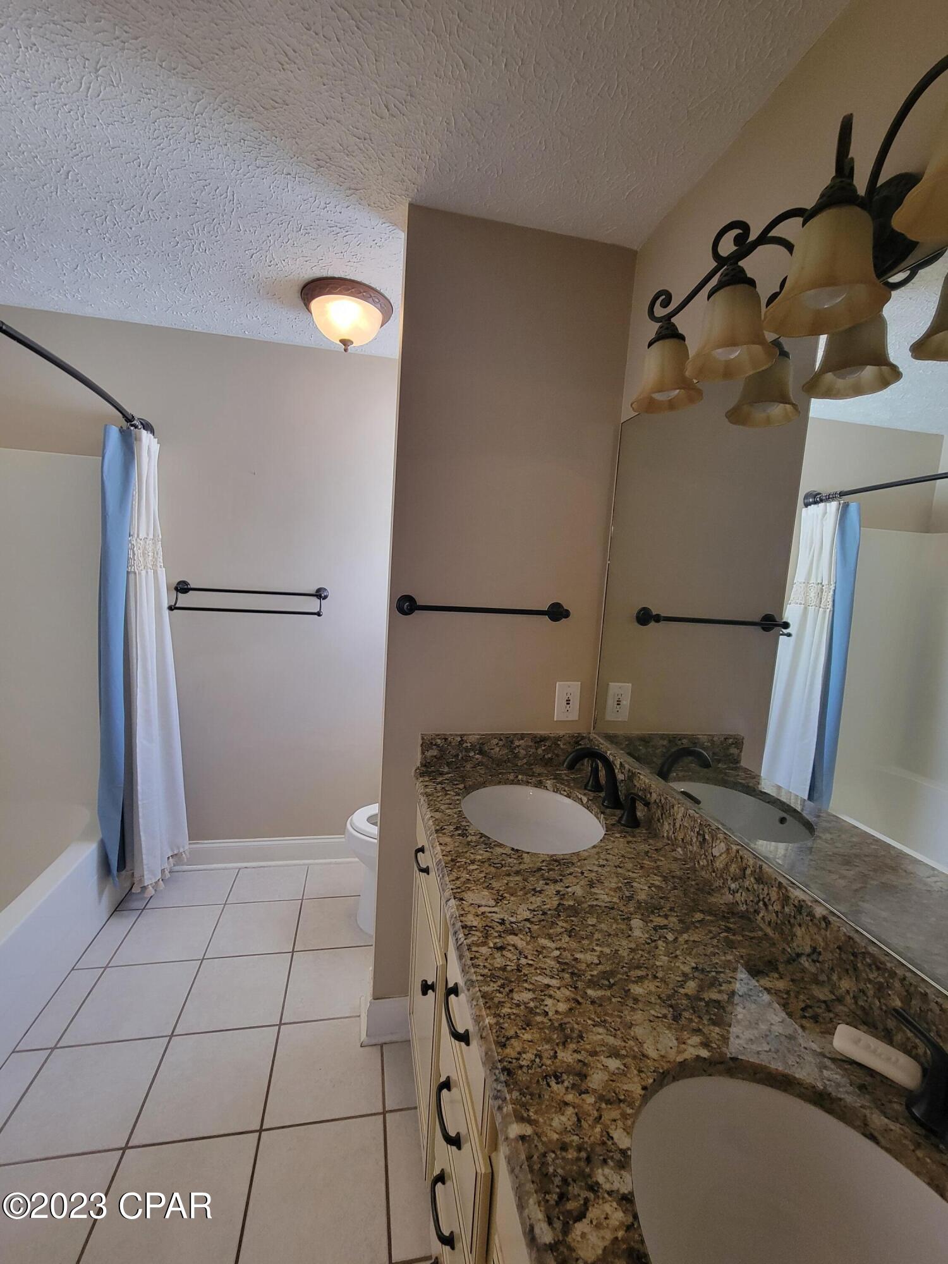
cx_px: 474
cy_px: 632
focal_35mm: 13
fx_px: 475
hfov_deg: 89.9
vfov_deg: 106.2
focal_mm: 2.2
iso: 250
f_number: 2.2
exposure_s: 1/60
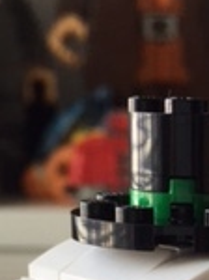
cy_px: 515
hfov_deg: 11.7
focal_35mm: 124
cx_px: 250
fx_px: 1001
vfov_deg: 14.0
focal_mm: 4.15
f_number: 2.2
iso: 50
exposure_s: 1/120
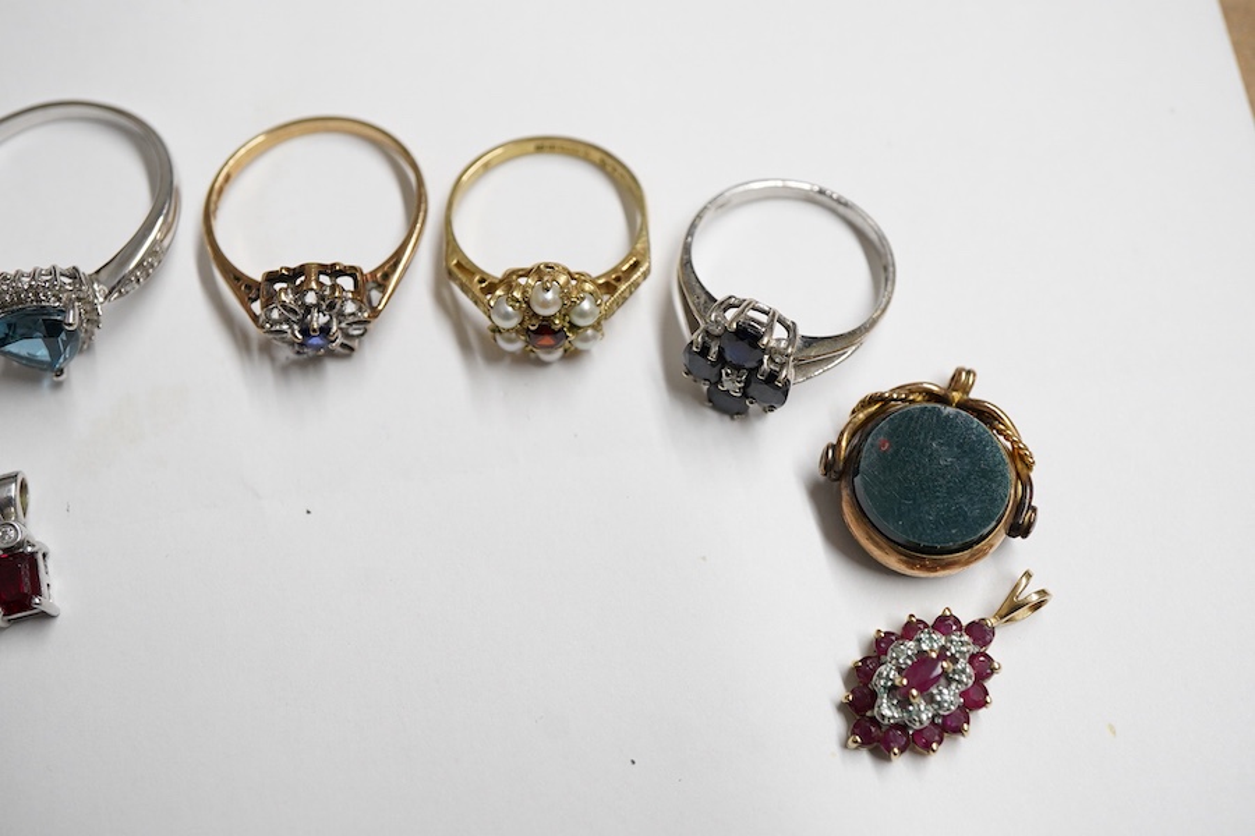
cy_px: 418
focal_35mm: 45
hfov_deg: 43.6
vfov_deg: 29.9
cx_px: 628
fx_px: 1569
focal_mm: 30
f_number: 9
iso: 1250
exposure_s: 1/125
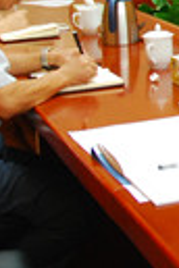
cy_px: -122
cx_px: 373
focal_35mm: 126
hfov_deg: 10.0
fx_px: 940
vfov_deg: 15.2
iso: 560
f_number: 3.5
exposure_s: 1/30
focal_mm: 18
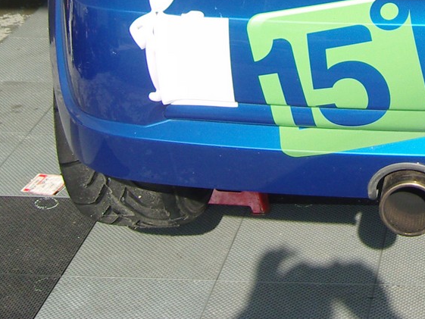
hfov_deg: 19.1
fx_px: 1191
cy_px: -125
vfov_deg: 14.4
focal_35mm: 97
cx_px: 508
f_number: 7
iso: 100
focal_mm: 7.3
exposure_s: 1/125
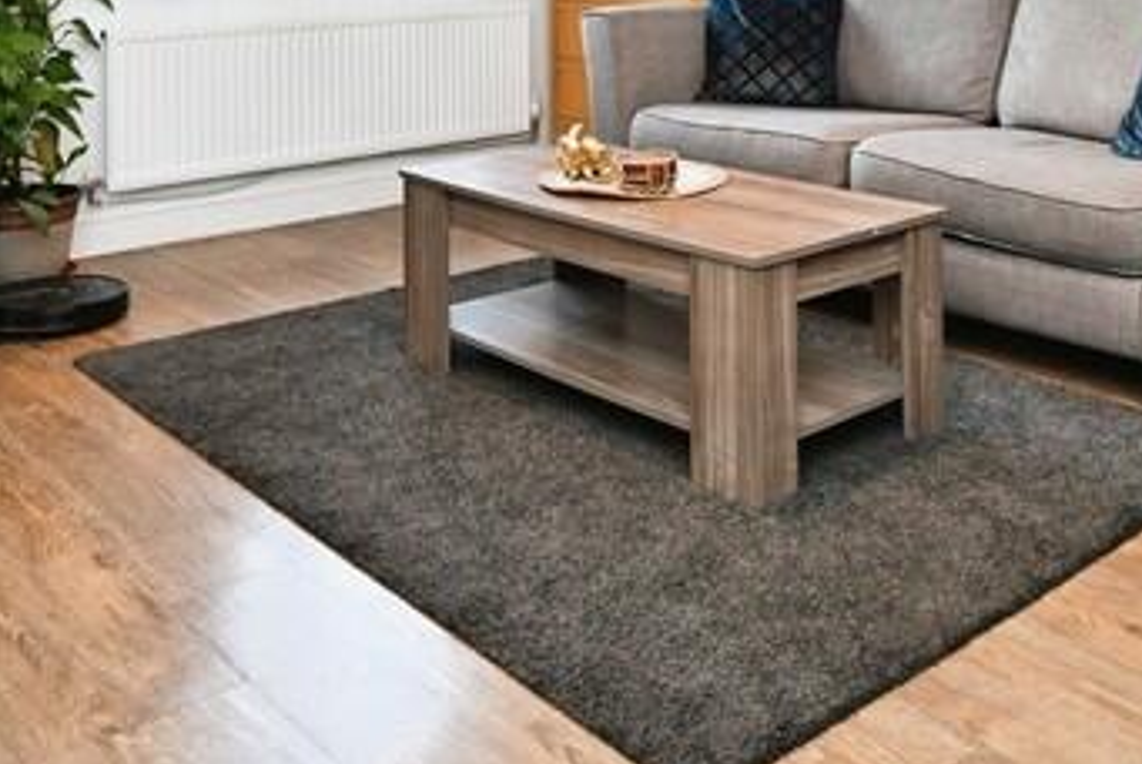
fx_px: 1333
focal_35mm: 42
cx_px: 743
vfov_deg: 28.4
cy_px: -119
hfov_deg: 45.8
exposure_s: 1/60
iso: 900
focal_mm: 14
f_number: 4
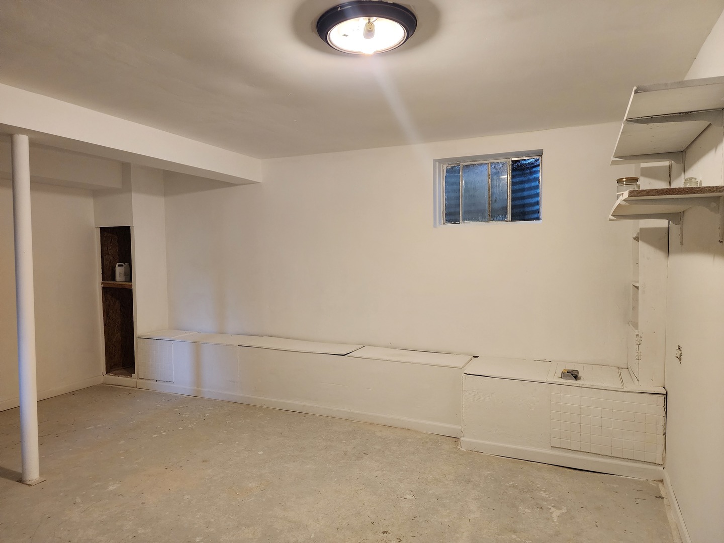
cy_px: 272
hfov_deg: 73.9
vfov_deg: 58.9
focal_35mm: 23
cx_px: 362
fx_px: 481
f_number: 1.8
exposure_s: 1/120
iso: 400
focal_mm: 6.4
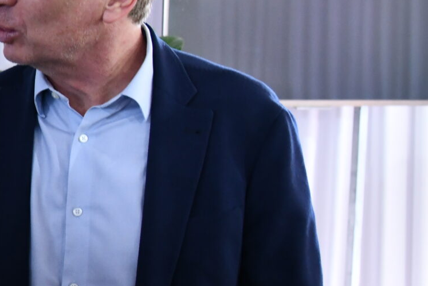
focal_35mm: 120
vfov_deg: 11.4
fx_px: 1427
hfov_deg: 15.4
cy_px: 181
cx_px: -259
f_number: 5
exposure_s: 1/60
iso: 1600
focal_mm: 35
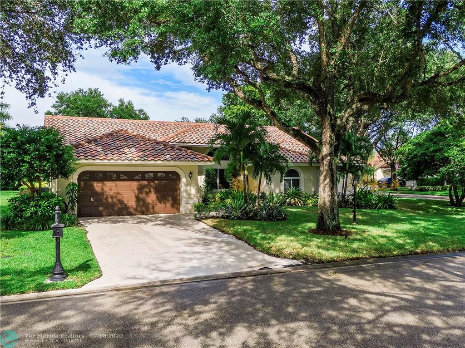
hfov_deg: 55.4
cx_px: 232
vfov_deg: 42.9
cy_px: 174
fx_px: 443
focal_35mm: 33
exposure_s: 1/640
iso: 110
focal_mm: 5.69
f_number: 3.2
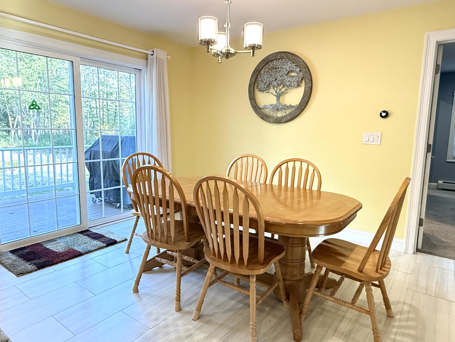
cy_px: 169
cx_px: 231
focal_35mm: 23
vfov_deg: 58.9
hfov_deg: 73.9
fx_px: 302
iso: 500
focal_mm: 2.22
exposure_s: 1/120
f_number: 2.2
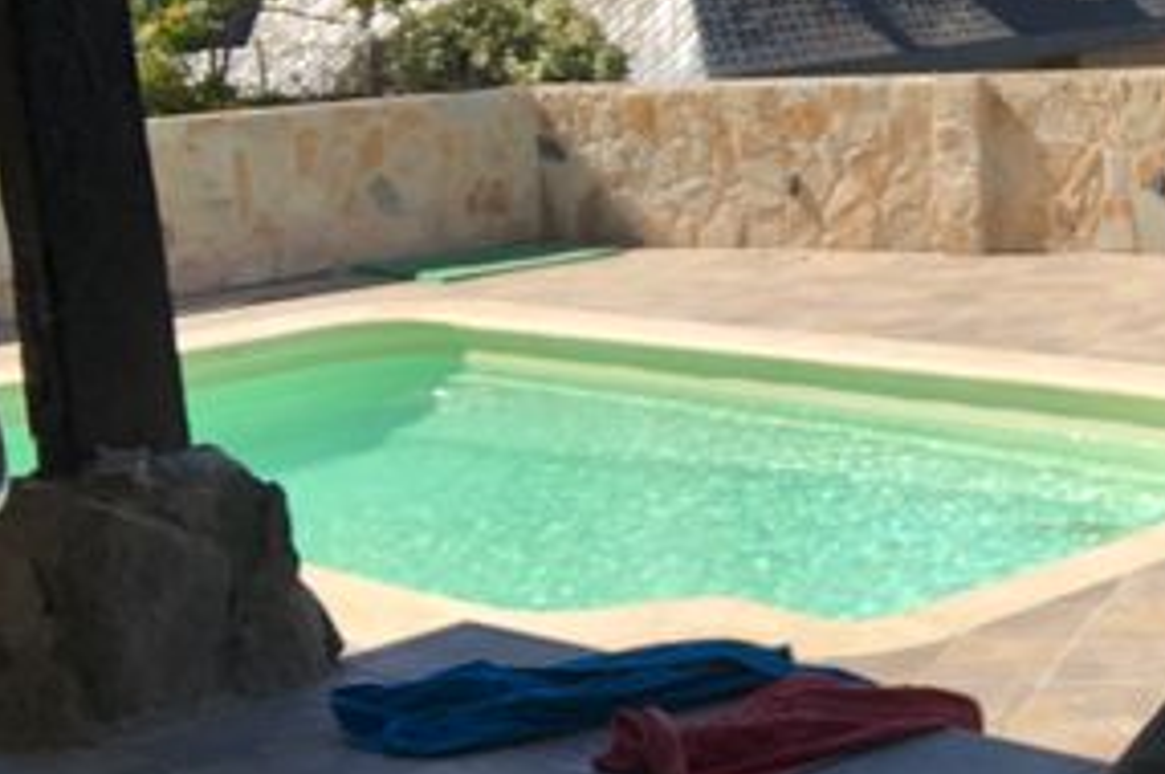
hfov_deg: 27.0
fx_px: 2263
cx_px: 1214
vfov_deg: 19.3
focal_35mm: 70
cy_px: 238
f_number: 2.2
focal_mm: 2.87
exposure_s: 1/601
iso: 20
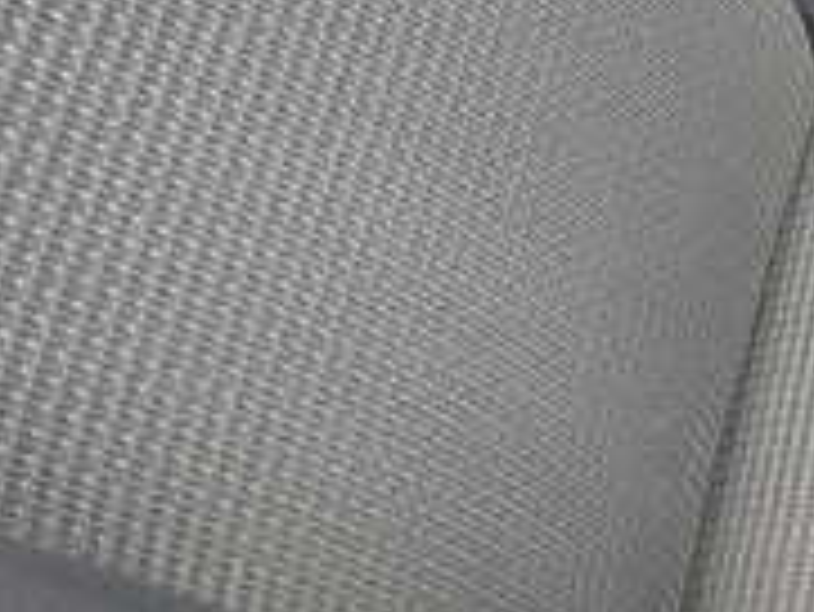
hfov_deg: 20.1
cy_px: 486
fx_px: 1953
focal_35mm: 83
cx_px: 1237
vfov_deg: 17.7
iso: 100
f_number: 2
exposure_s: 1/100
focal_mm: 4.5
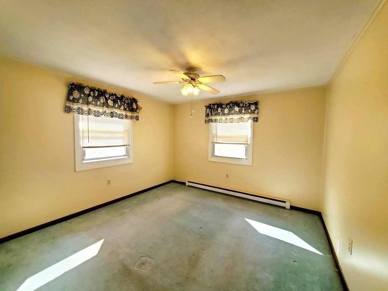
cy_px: 146
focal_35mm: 13
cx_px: 194
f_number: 2.2
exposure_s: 1/120
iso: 64
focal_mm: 1.8
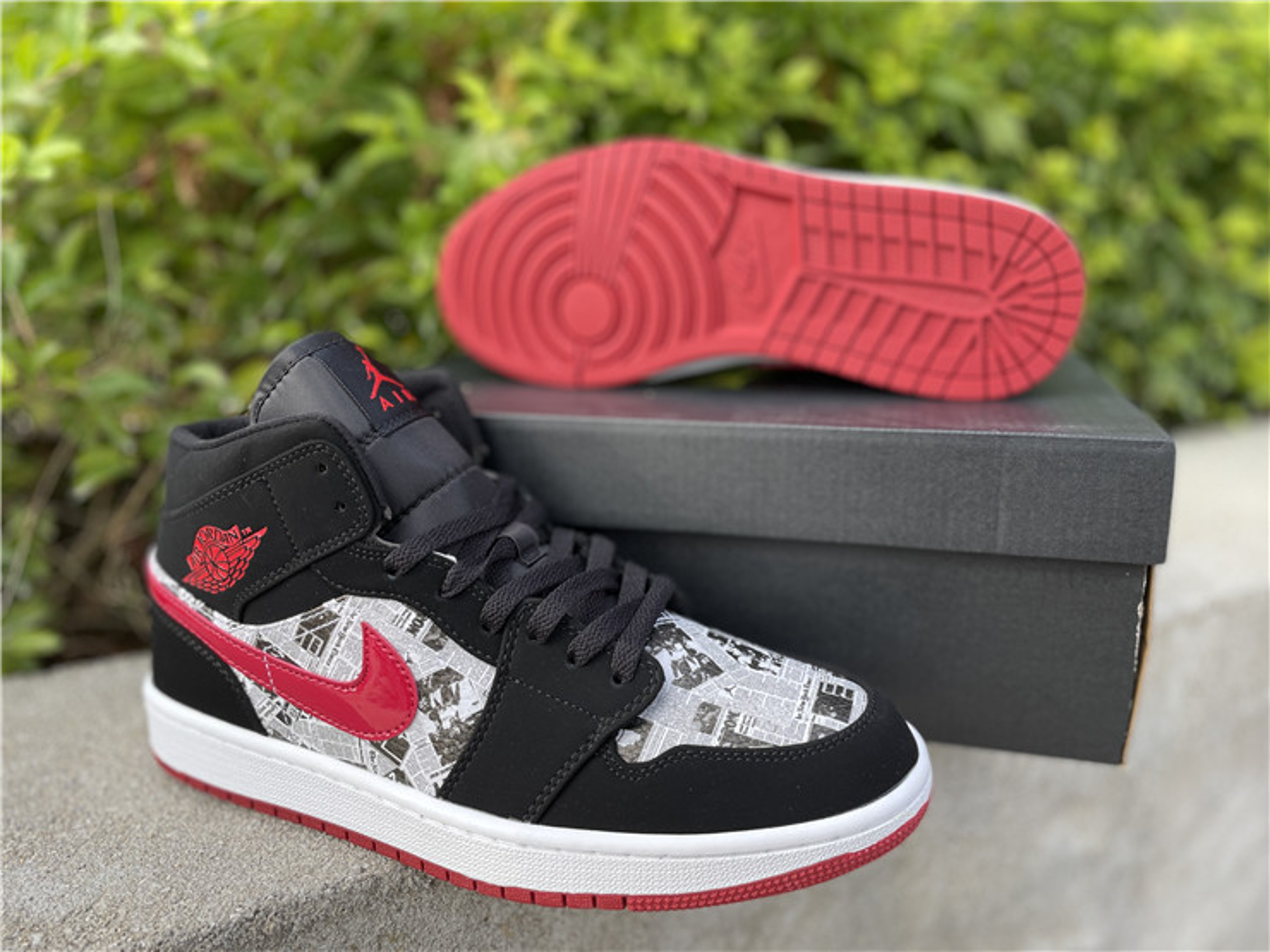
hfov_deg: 67.3
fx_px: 954
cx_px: 635
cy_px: 476
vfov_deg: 53.1
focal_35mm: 26
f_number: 1.6
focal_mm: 4.2
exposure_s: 1/292
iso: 32
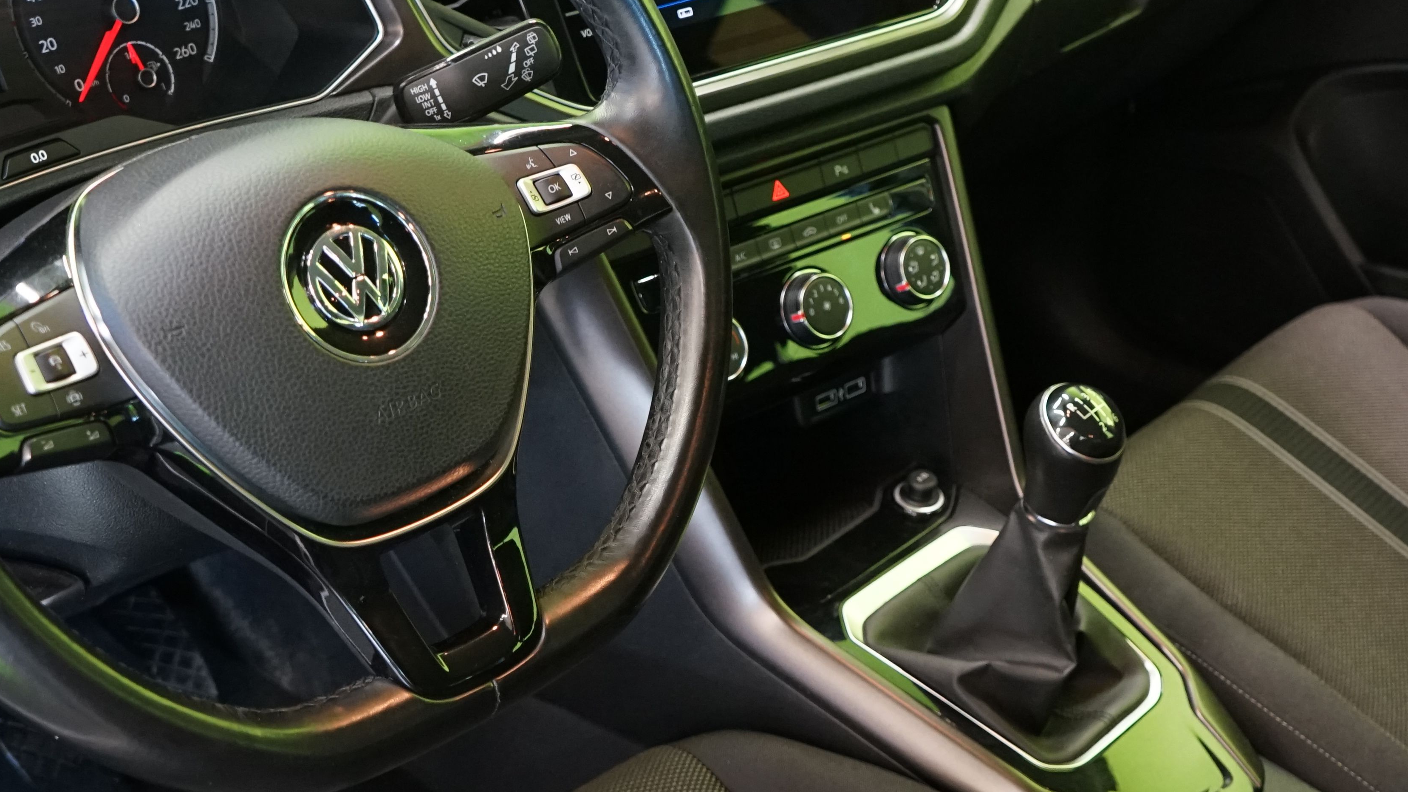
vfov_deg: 21.7
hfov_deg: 37.8
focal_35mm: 55
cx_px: 814
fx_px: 2053
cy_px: 561
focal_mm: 29
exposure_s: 1/20
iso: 2500
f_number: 5
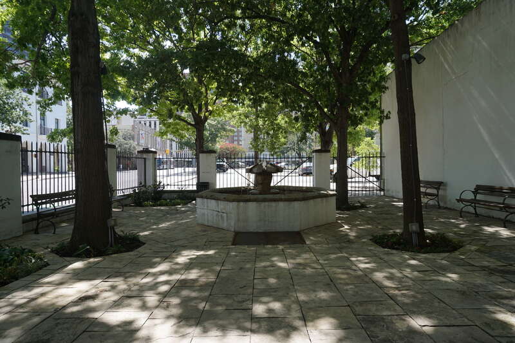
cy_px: 172
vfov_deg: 53.1
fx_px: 343
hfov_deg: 73.8
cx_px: 258
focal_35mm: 24
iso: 100
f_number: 6.3
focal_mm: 16
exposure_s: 1/125
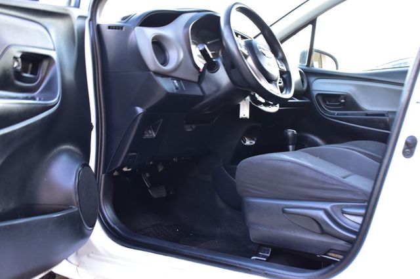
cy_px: 140
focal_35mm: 40
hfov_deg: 47.9
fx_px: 472
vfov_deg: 33.0
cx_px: 210
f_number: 6.3
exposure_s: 1/15
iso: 640
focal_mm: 27
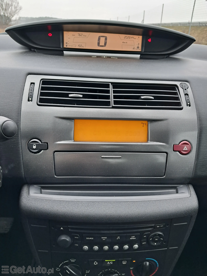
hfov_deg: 51.4
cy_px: 138
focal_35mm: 27
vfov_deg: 65.3
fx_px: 215
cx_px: 104
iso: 125
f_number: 1.8
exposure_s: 1/50
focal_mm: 4
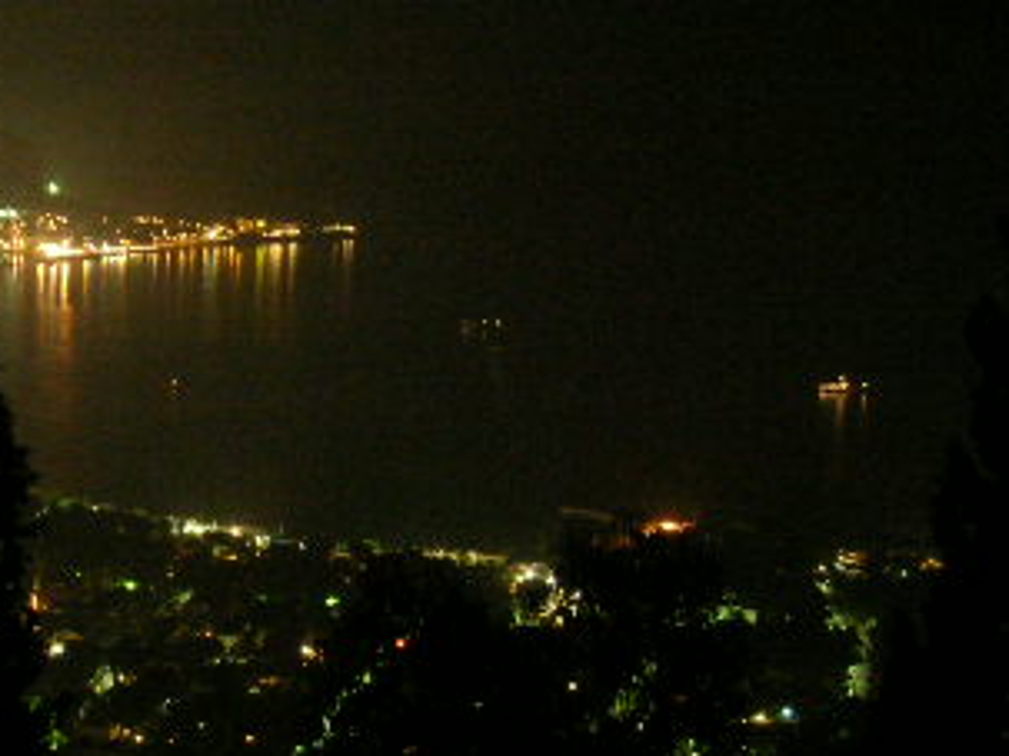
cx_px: 296
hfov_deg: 26.1
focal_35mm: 74
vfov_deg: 19.9
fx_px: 2156
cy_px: 373
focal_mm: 5.8
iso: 200
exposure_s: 2
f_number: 2.8
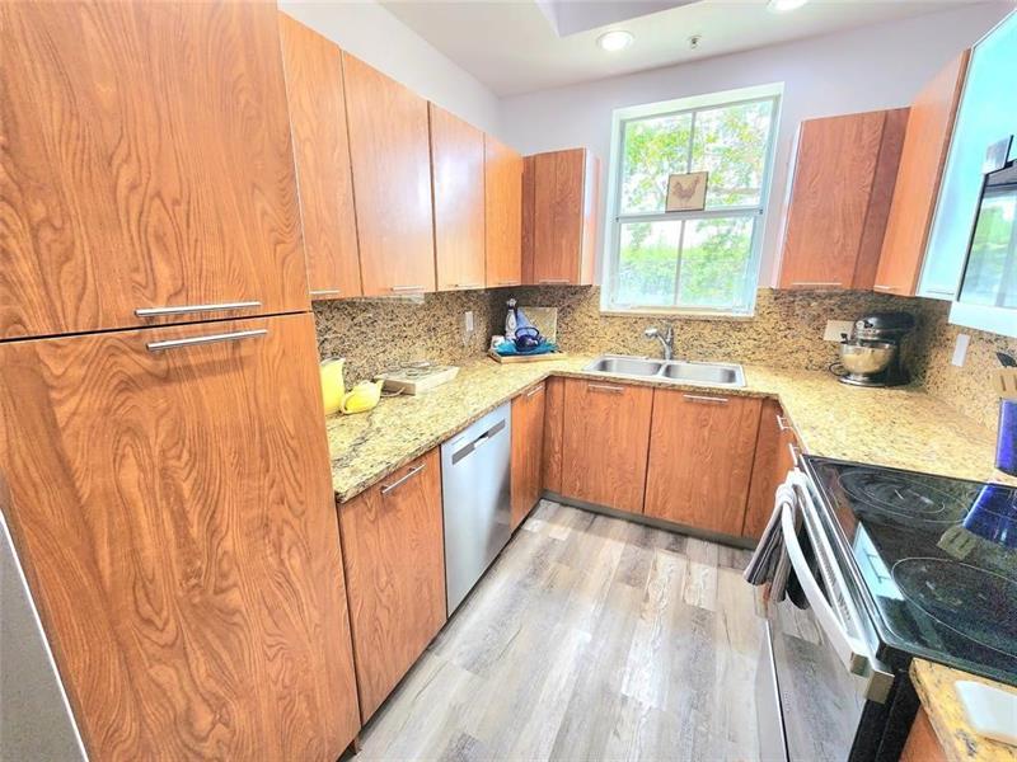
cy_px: 381
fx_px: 382
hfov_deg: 106.2
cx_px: 508
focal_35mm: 13
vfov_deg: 89.9
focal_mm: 2.2
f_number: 2.2
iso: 160
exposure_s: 1/60.2
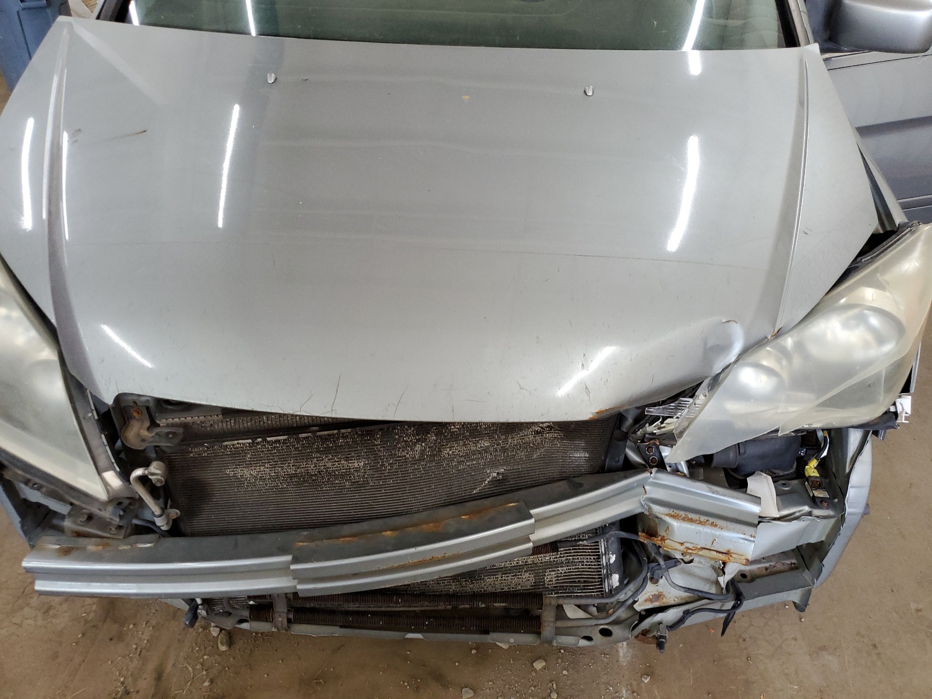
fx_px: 700
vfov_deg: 53.1
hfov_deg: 67.3
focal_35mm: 26
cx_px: 466
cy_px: 350
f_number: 1.5
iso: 155
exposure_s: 1/60.2
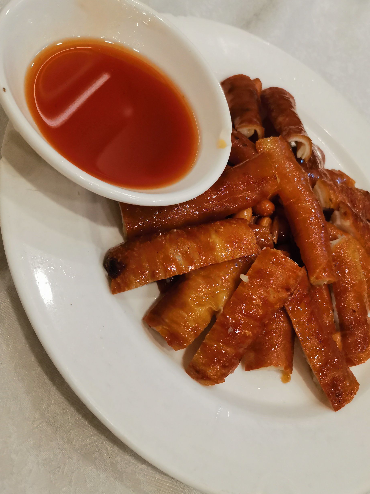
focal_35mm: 29
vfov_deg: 61.7
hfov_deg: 48.2
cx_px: 196
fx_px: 413
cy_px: 248
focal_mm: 4.75
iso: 250
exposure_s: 1/100
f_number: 1.8
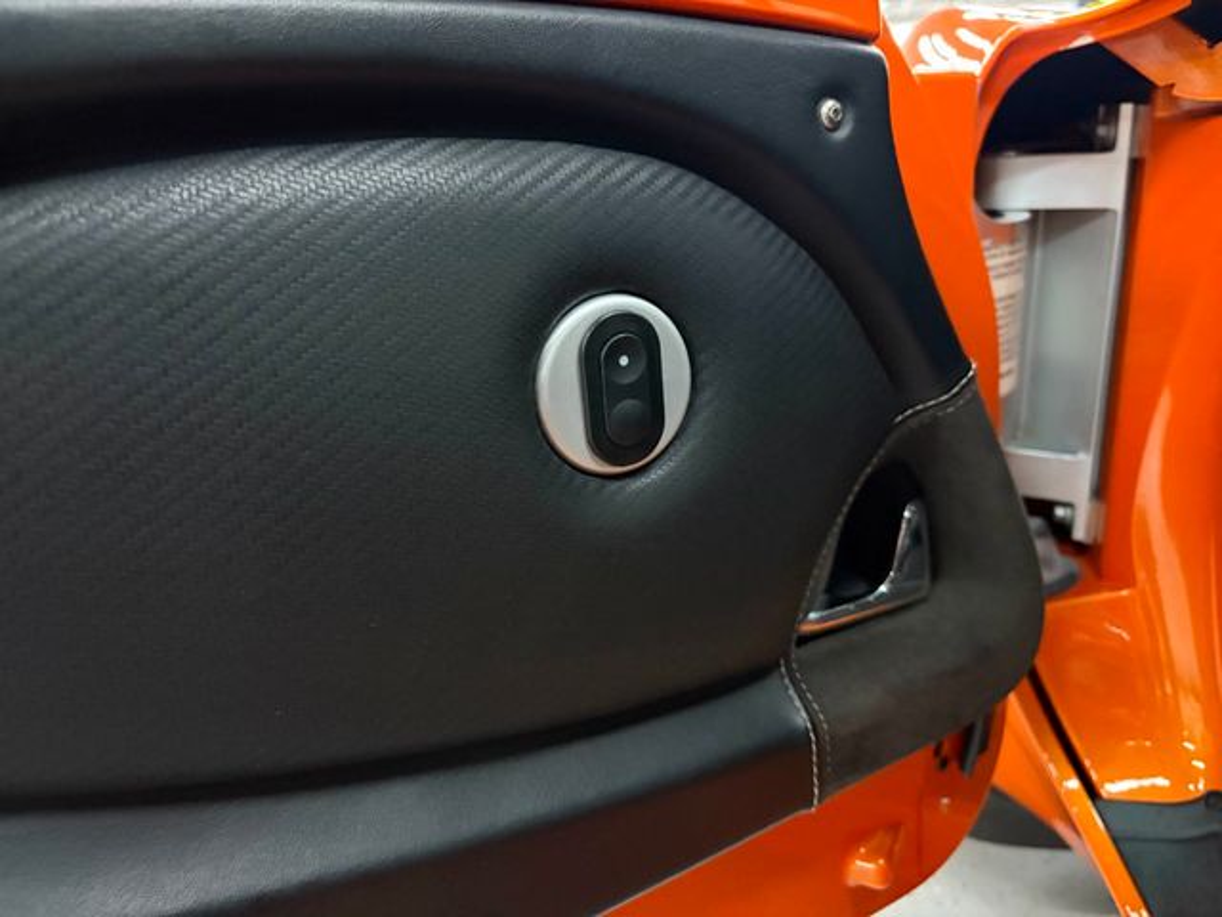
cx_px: 611
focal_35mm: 26
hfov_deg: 67.3
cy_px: 458
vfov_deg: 53.1
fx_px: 918
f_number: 1.6
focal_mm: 5.96
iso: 1000
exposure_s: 1/30
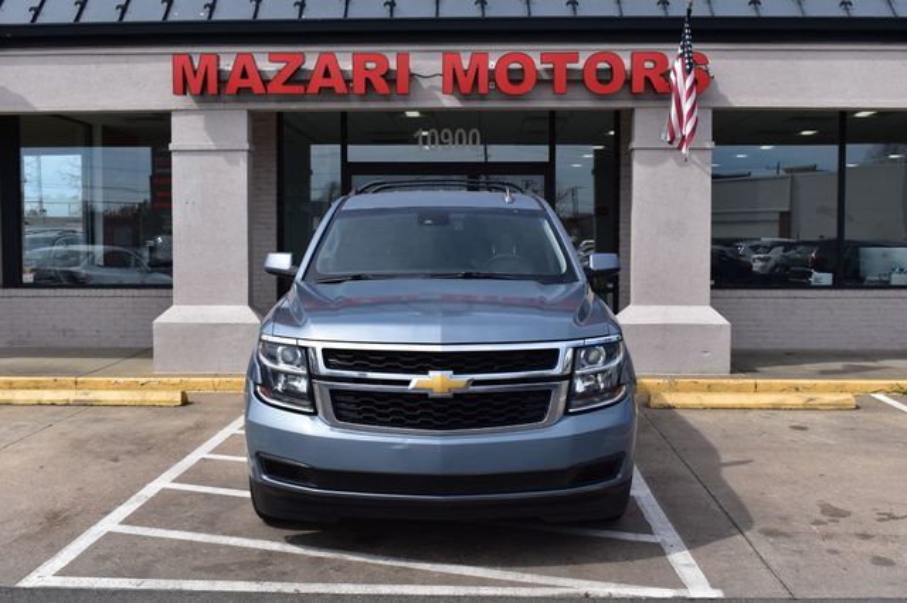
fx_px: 1058
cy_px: 302
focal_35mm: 42
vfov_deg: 31.9
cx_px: 454
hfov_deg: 46.4
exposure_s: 1/500
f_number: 11
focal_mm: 28
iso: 400
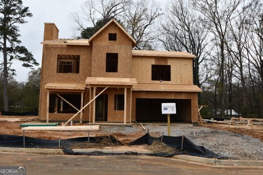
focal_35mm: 30
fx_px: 219
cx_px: 132
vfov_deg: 43.6
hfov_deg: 61.9
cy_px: 88
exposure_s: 1/250
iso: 250
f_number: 5.6
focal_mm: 20
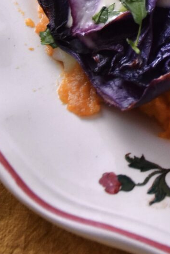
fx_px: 1251
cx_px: 234
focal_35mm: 177
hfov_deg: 7.7
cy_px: -109
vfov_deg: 11.2
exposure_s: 1/100
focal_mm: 35
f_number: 5
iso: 1000
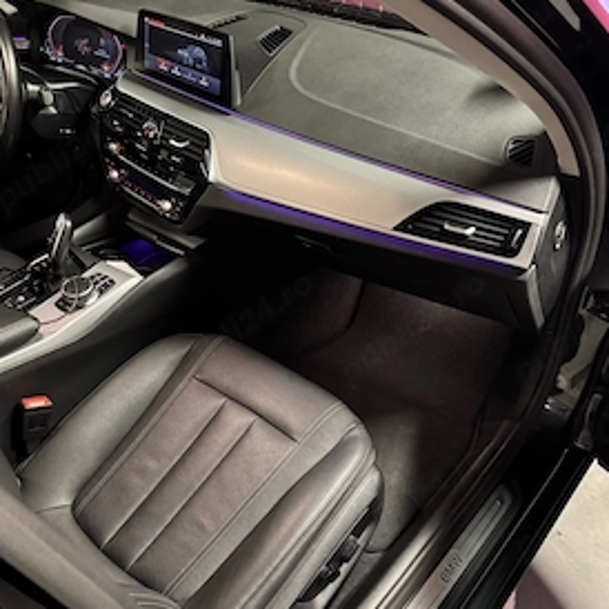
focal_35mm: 31
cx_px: 284
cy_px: 356
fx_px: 617
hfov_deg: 52.5
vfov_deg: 52.3
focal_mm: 6.76
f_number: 1.78
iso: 800
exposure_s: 1/33
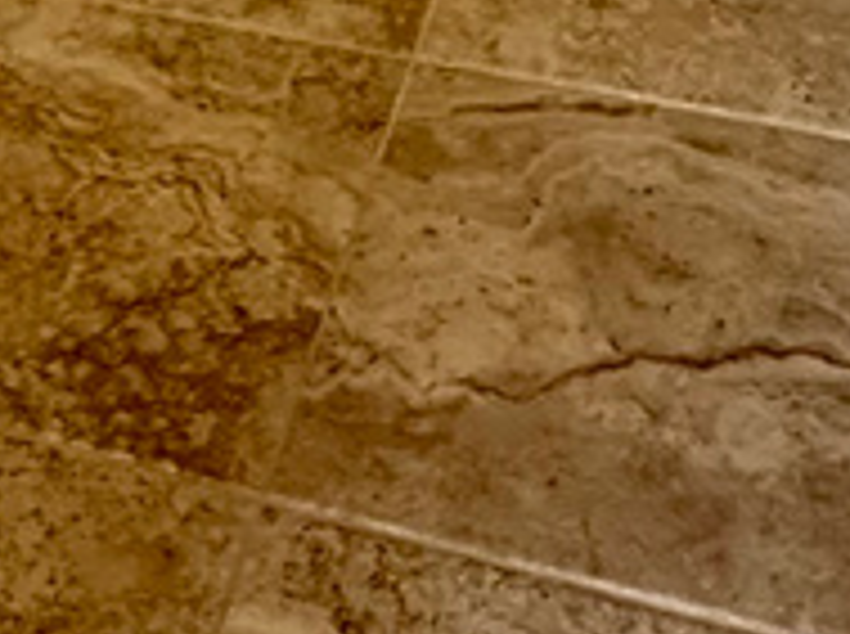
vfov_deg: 12.8
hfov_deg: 25.3
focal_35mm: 76
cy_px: -1030
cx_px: 189
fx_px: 1863
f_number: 2.2
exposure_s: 1/60
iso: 320
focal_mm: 2.22
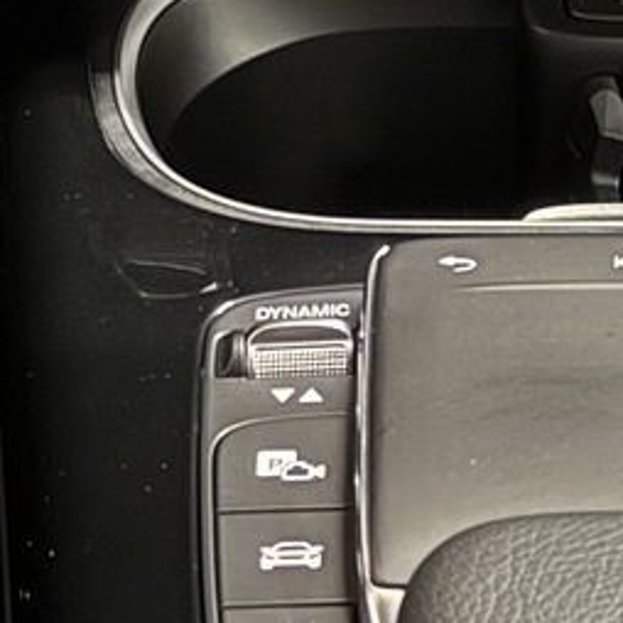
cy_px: 152
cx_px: 706
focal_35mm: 241
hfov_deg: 7.2
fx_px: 4907
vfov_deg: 7.3
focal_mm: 6.76
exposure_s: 1/25
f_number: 1.78
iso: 2500
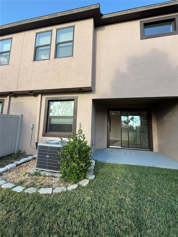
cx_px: 89
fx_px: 96
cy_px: 118
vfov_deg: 102.1
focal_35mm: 14
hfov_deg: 85.7
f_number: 2.2
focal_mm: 2.22
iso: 50
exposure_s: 1/436
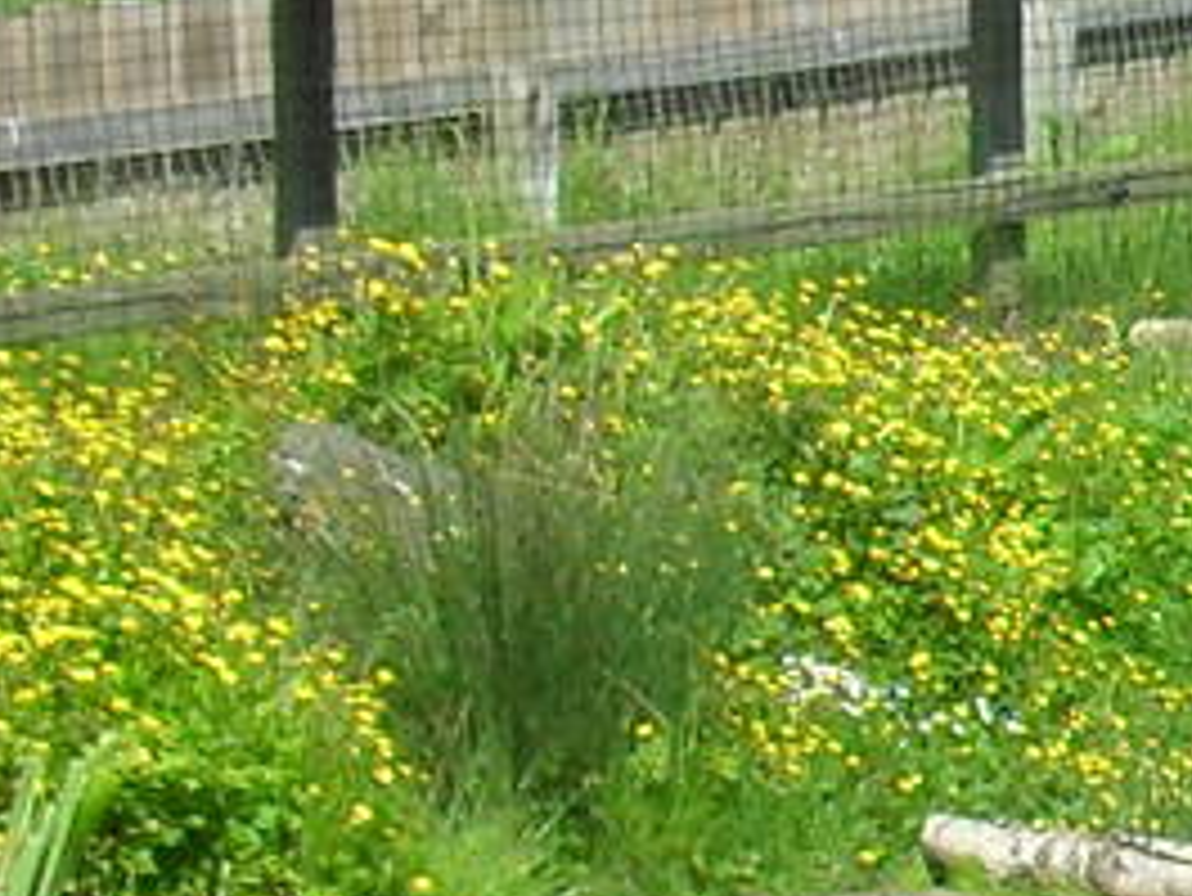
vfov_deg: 7.0
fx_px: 7269
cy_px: 1036
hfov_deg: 8.1
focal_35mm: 211
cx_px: 3504
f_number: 8.4
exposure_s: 1/180
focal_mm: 6.3
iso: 100
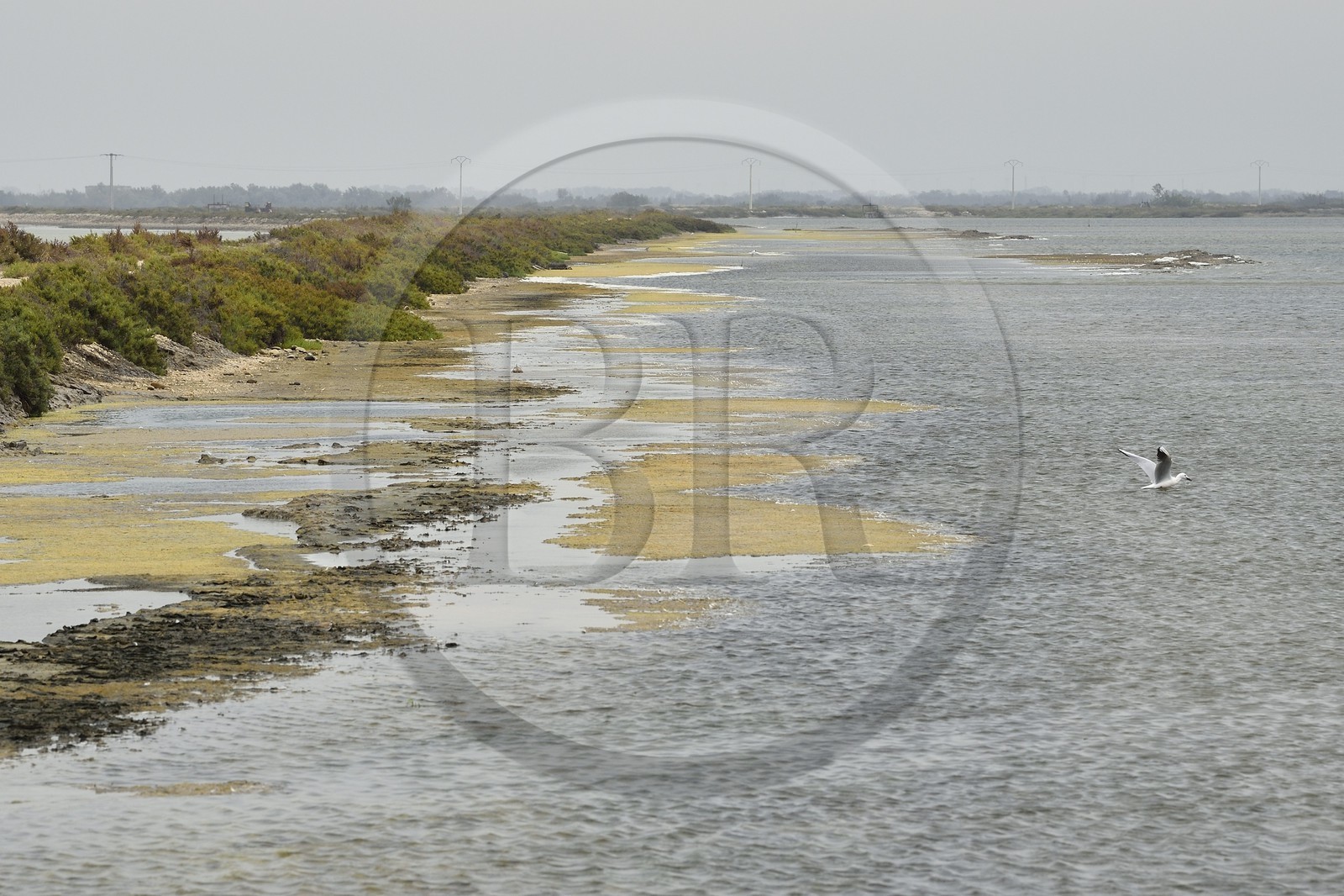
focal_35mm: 165
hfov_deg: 12.5
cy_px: 448
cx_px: 672
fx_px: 6158
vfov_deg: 8.3
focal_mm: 165
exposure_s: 1/200
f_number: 11
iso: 200
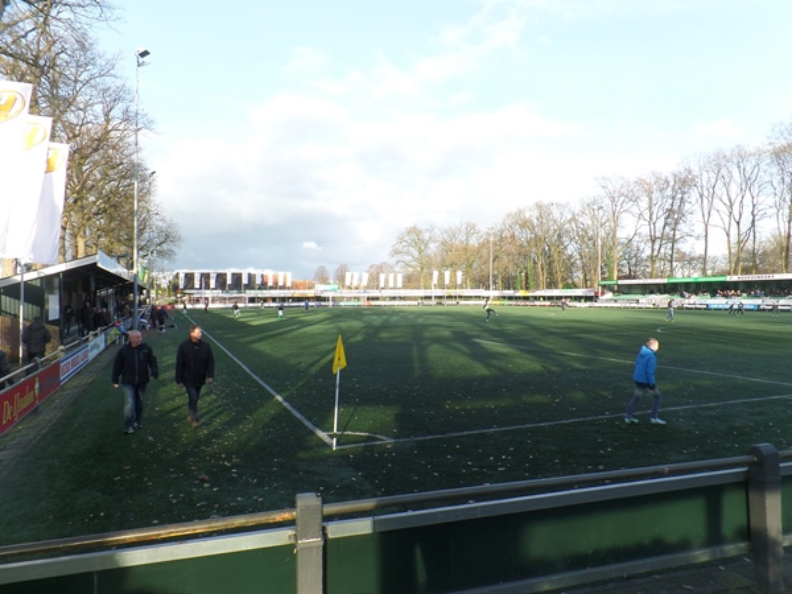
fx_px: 526
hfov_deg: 73.9
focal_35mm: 23
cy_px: 297
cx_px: 396
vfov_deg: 58.9
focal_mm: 4.1
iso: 100
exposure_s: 1/180
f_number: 3.5
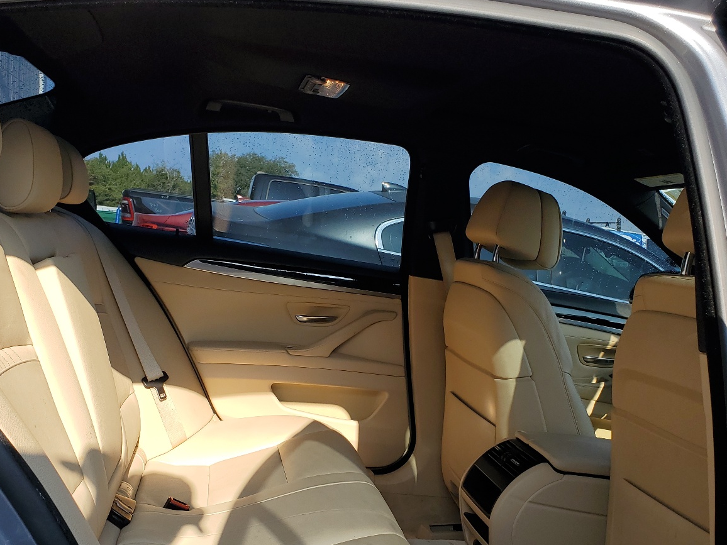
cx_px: 368
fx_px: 756
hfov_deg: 51.4
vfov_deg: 39.2
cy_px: 365
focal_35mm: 36
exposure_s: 1/556
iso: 50
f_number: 1.5
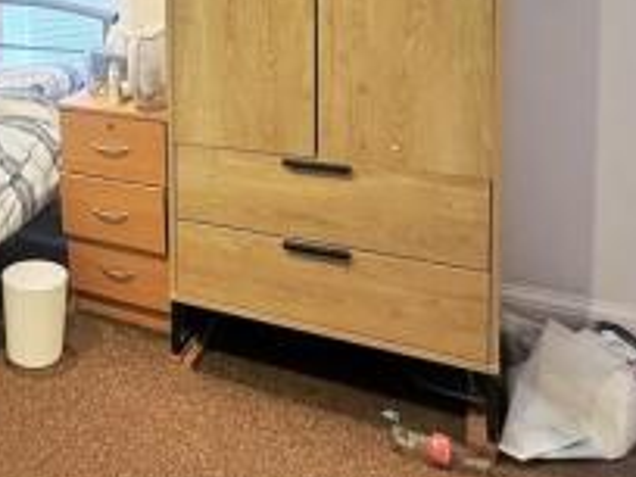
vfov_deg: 33.2
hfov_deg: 42.9
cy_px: 8
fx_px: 735
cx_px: 64
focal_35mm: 40
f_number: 2.2
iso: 160
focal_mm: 2.22
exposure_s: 1/50
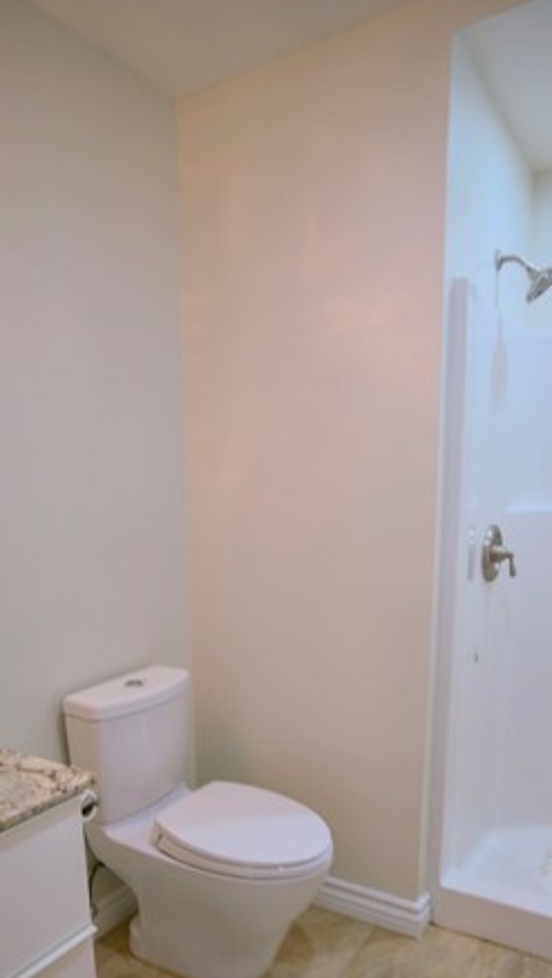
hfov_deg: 44.5
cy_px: 612
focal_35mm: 26
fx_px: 675
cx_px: 276
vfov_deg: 70.7
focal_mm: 17
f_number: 2.8
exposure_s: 1/40
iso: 125
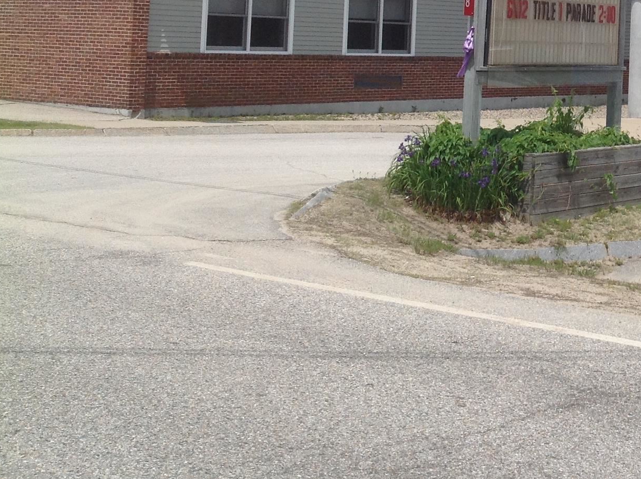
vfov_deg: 19.2
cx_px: 655
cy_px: -14
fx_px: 1368
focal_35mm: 74
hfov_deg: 25.0
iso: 64
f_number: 2.4
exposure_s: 1/3367
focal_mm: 4.28
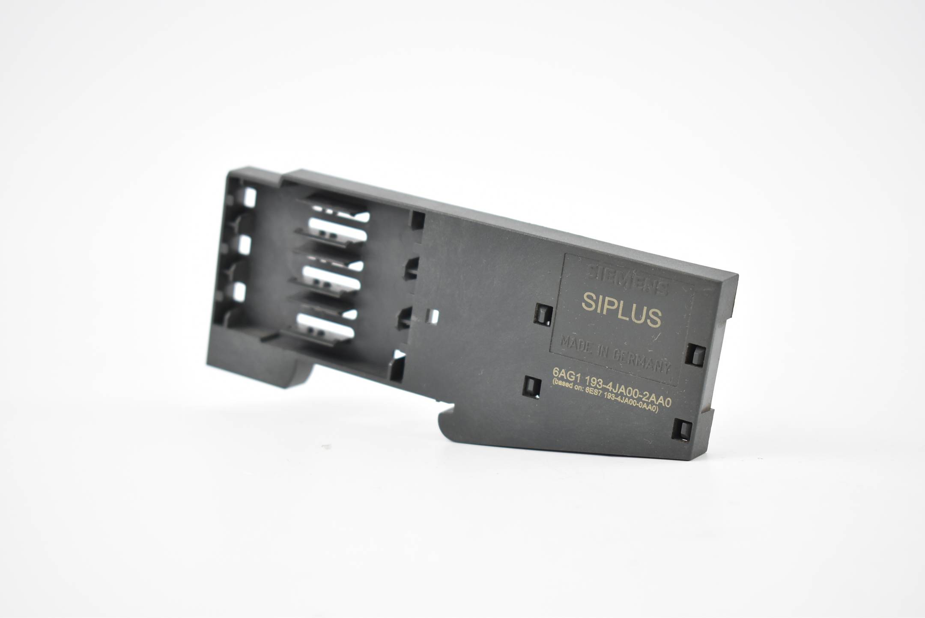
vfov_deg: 19.0
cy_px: 309
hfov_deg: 28.1
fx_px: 1851
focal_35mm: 72
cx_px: 462
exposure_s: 1/80
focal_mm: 48
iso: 450
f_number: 5.3
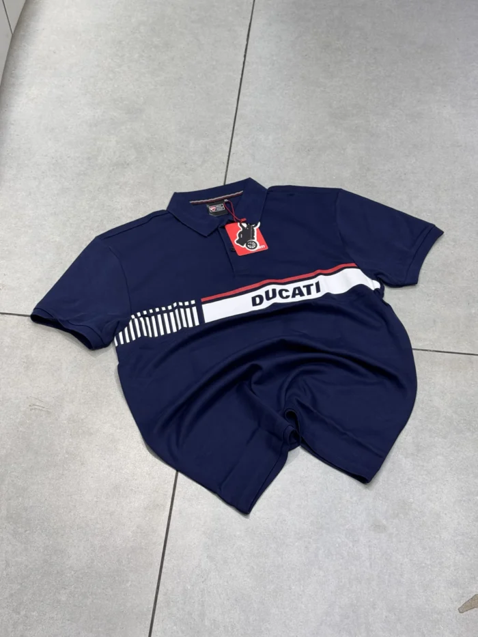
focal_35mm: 48
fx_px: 884
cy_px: 318
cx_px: 239
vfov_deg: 39.7
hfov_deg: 30.3
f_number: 1.78
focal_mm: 6.76
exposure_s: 1/121
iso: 80
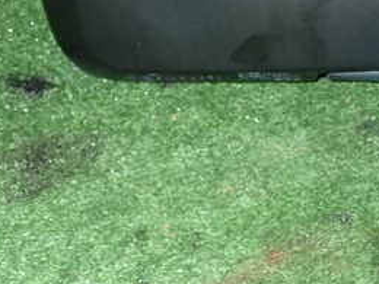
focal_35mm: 83
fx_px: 909
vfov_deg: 17.6
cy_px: 44
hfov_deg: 22.6
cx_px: 382
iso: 800
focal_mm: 6.37
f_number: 7.1
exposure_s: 1/40
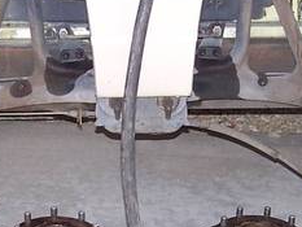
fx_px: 1152
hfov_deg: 14.9
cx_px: 153
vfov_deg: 11.2
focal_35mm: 132
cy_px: 169
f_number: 2.8
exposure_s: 1/250
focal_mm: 6.3
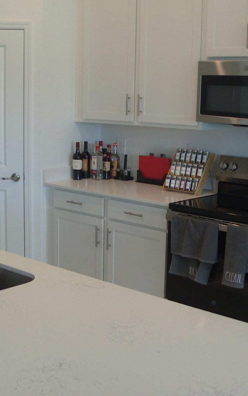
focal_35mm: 50
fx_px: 541
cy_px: 196
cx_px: 125
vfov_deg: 40.3
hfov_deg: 25.8
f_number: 2.8
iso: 100
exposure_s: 1/60
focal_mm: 7.8
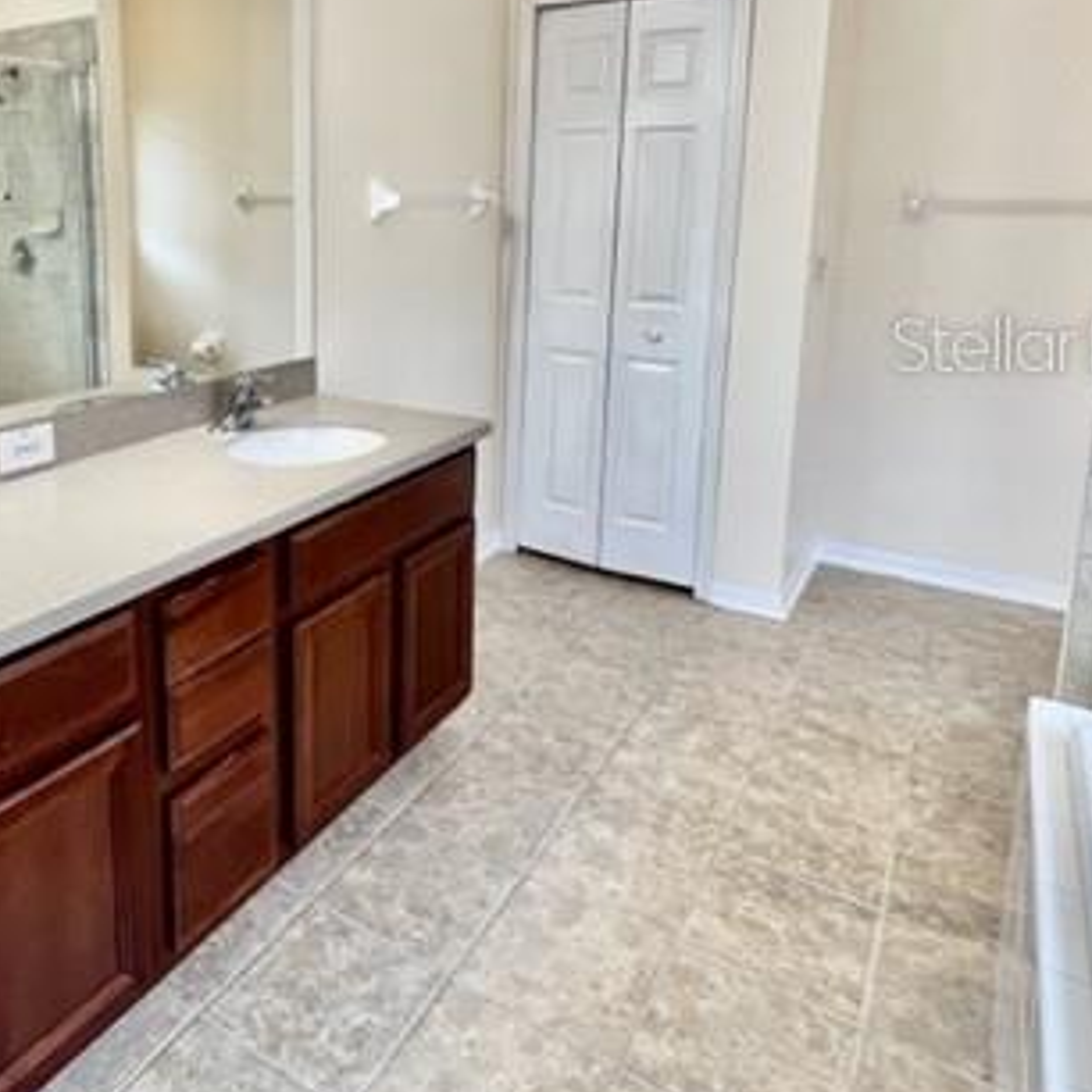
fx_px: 857
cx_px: 371
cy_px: 343
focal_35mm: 24
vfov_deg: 63.0
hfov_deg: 63.5
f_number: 1.8
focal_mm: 1.57
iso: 100
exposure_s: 1/120
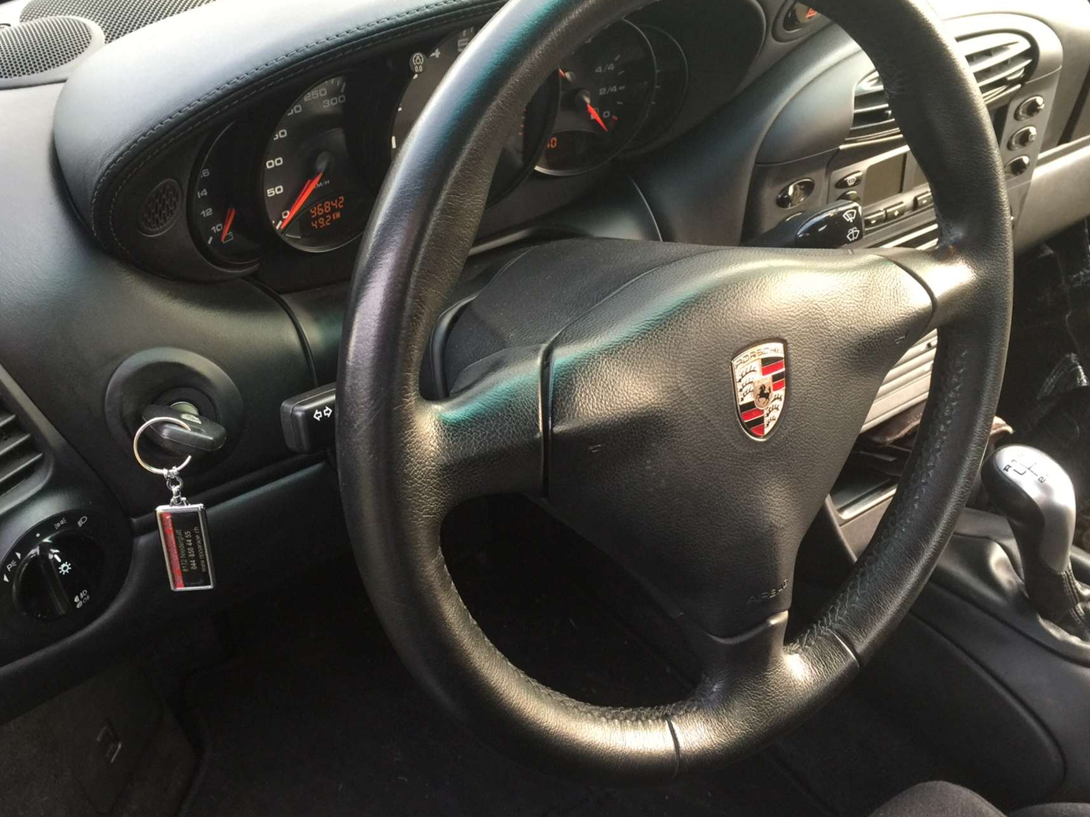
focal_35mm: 34
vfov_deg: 41.8
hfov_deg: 53.8
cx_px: 484
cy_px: 379
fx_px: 1070
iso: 50
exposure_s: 1/33
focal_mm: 4.15
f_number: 2.2
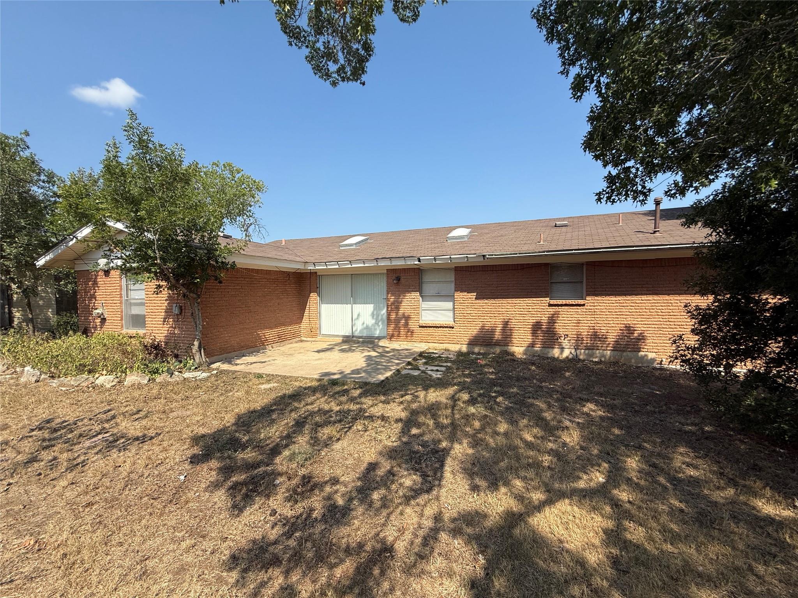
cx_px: 399
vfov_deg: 85.7
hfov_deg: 102.1
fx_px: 323
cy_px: 299
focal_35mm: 14
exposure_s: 1/1745
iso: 50
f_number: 2.2
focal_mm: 2.22
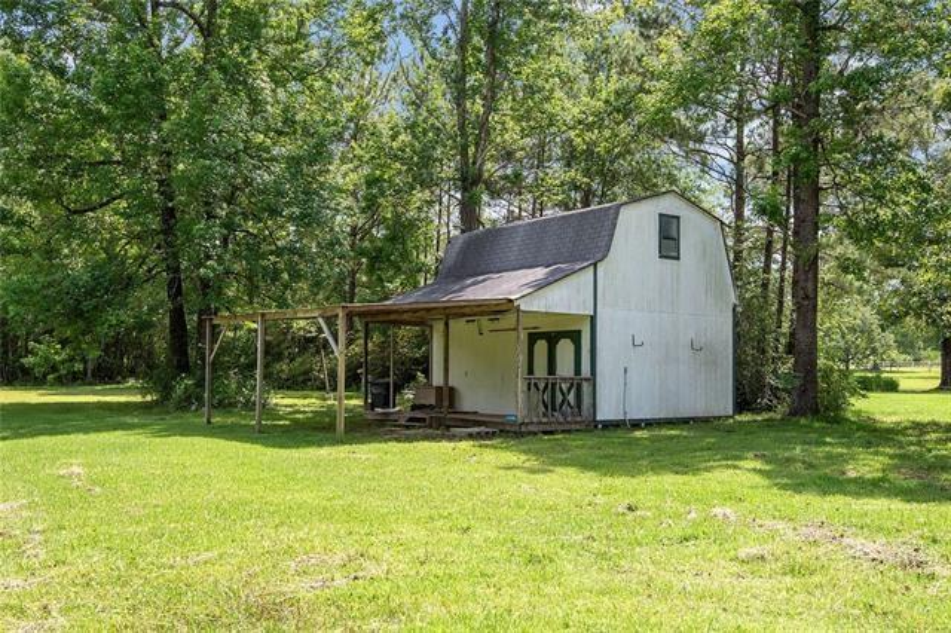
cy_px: 316
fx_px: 924
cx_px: 476
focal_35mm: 35
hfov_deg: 54.5
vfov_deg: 37.8
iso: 400
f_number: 10
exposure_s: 1/160
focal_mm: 35
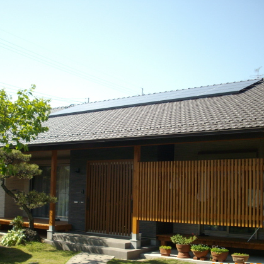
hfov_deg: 34.0
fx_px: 431
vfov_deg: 34.0
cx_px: 124
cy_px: 151
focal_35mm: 50
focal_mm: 6.2
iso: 80
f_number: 5.6
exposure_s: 1/160
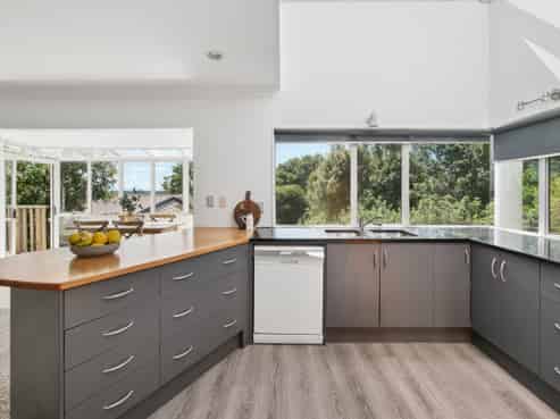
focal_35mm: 14
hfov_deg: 102.1
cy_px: 210
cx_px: 280
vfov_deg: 85.6
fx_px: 226
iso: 320
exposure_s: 1/320
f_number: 5
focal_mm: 7
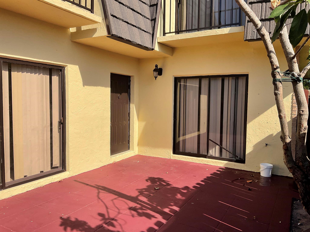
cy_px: 116
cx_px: 155
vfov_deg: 48.2
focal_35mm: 29
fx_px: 260
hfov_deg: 61.7
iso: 16
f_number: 1.8
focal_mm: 3
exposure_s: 1/1675
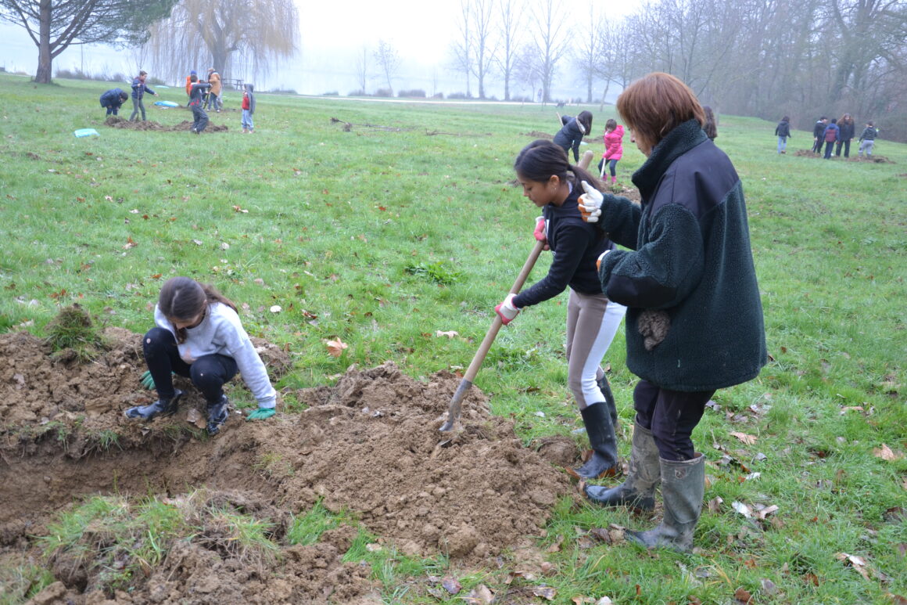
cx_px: 454
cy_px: 302
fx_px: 907
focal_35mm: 36
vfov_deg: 36.9
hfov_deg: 53.1
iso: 400
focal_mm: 24
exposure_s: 1/80
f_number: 4.5
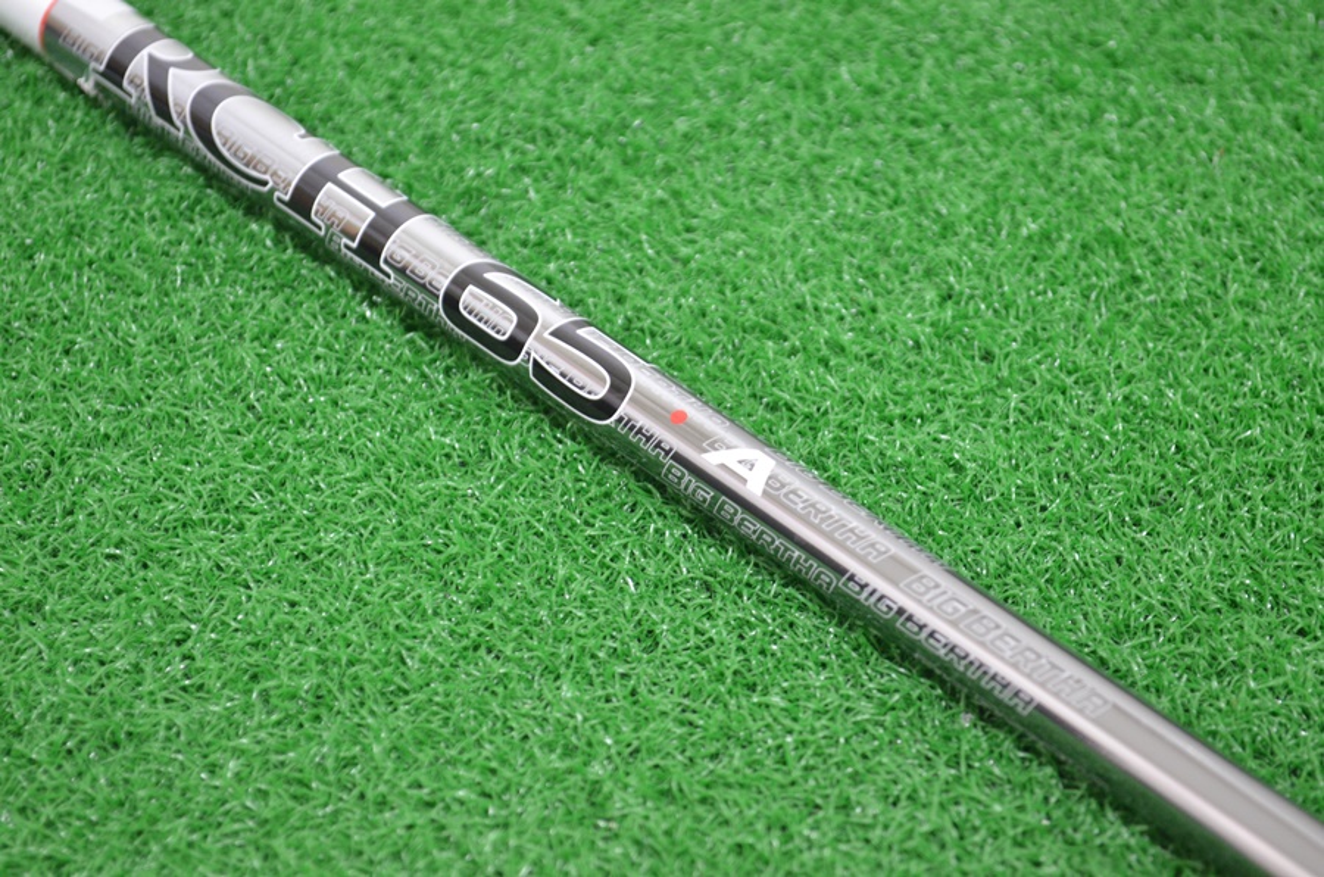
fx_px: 3028
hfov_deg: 24.7
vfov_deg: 16.5
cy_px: 438
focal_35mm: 82
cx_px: 662
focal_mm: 55
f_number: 5.6
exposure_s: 1/6
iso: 1600
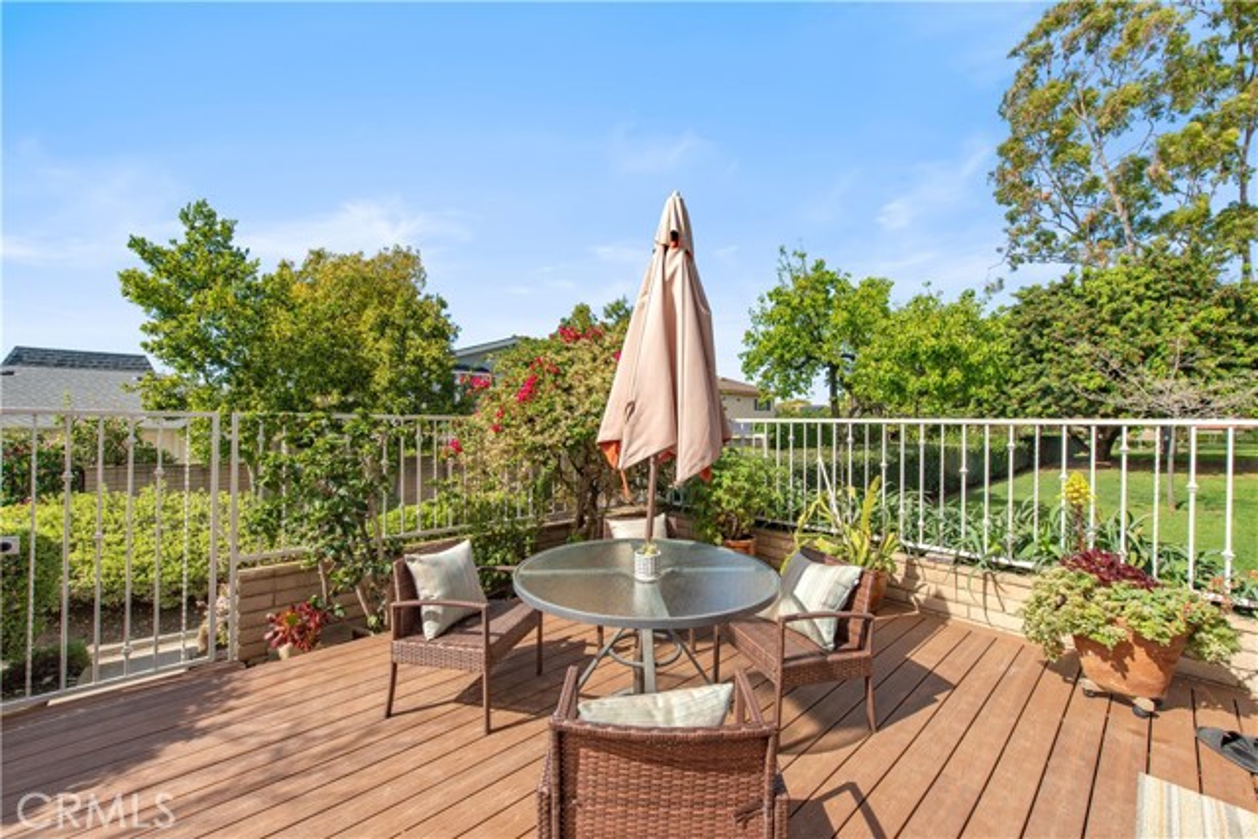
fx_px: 489
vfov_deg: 81.2
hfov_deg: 104.2
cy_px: 420
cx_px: 629
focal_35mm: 14
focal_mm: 14
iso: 200
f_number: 10
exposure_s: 1/400
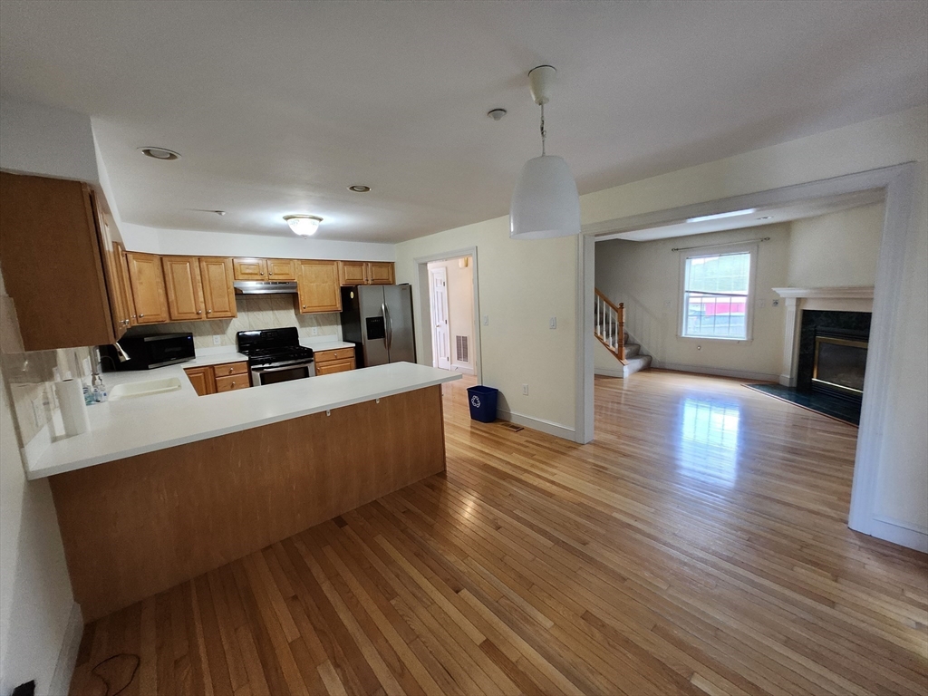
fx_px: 349
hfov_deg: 106.2
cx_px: 464
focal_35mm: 13
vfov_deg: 89.9
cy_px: 348
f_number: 2.2
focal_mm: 1.74
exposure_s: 1/60
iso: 320
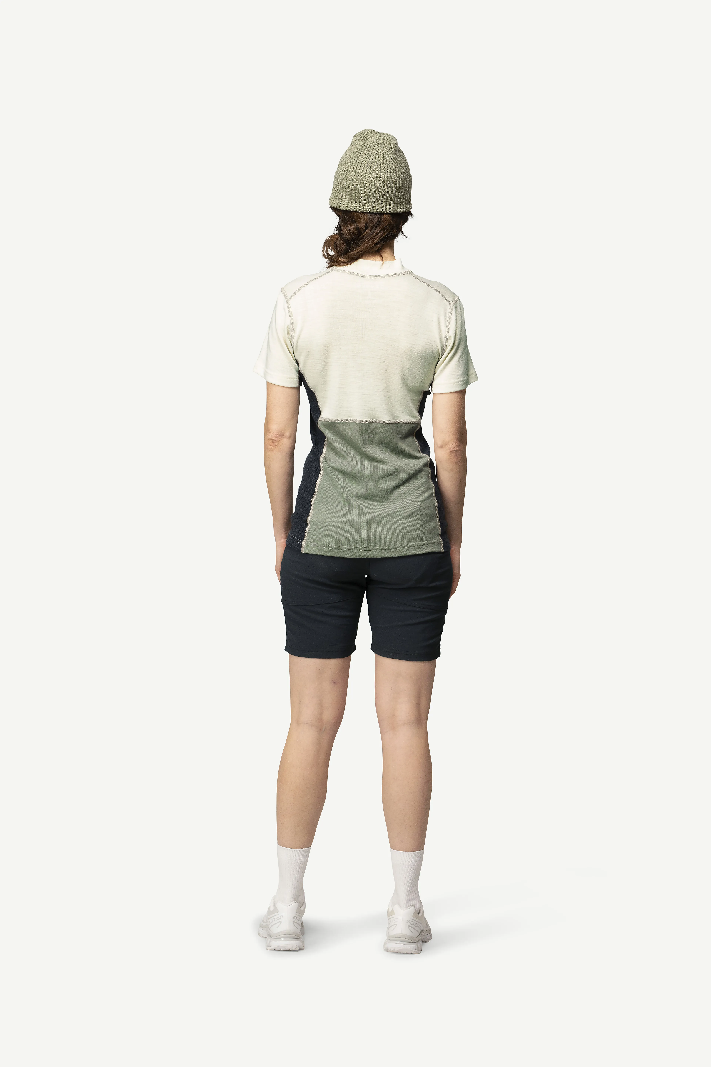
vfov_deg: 28.8
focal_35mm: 70
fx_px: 2074
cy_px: 534
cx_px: 356
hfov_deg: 19.5
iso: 500
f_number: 5
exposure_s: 1/80
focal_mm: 70
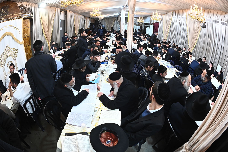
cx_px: 114
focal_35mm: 16
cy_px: 76
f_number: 8
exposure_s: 1/160
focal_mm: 16
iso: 2500
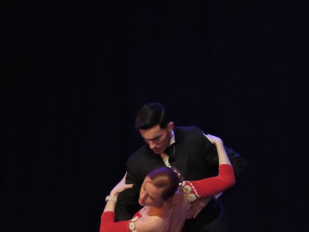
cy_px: 216
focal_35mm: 370
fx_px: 3302
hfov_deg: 5.4
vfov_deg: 4.0
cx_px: 139
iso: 1600
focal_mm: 30.3
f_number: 4.5
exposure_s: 1/160
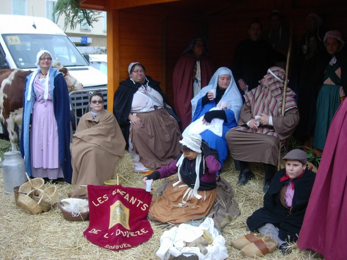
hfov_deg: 49.0
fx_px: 381
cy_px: 130
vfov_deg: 37.7
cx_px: 174
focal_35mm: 38
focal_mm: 7.8
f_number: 2.8
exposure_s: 1/108
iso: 64
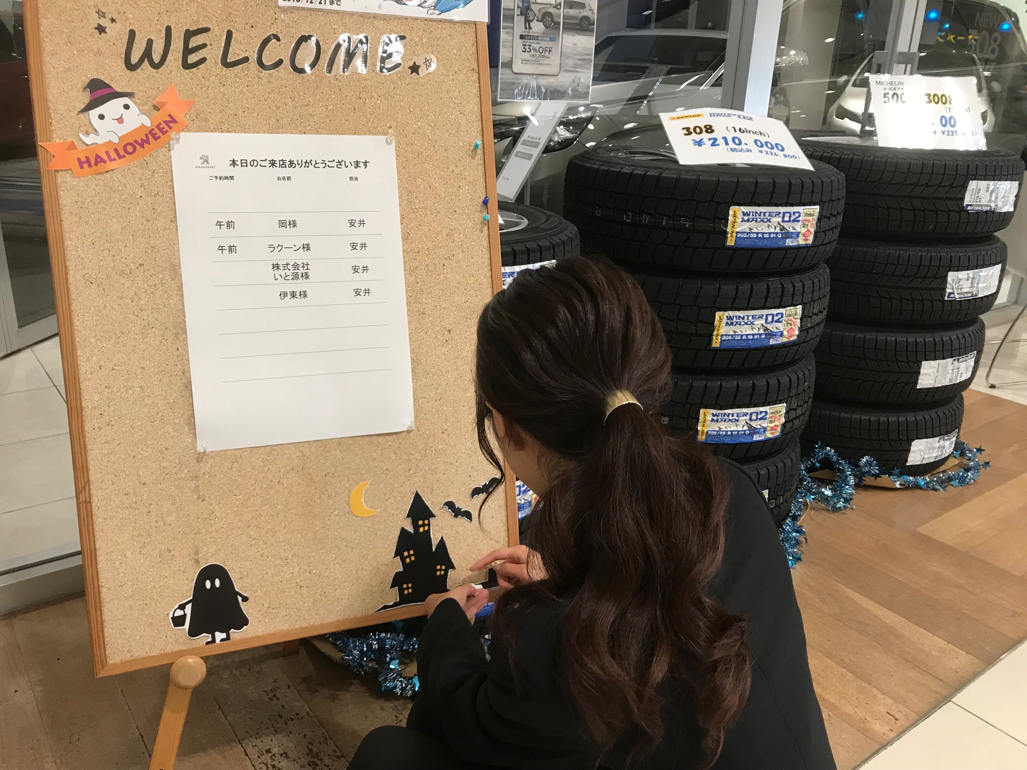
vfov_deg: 49.7
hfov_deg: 63.4
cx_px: 514
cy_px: 385
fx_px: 831
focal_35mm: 28
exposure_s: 1/20
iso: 40
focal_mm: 3.99
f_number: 1.8
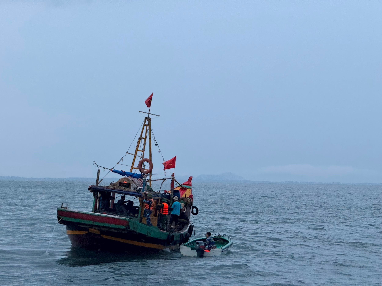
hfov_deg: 16.4
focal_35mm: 120
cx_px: 191
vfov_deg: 12.3
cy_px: 143
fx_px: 1324
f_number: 2.8
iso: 250
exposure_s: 1/60
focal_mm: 15.66
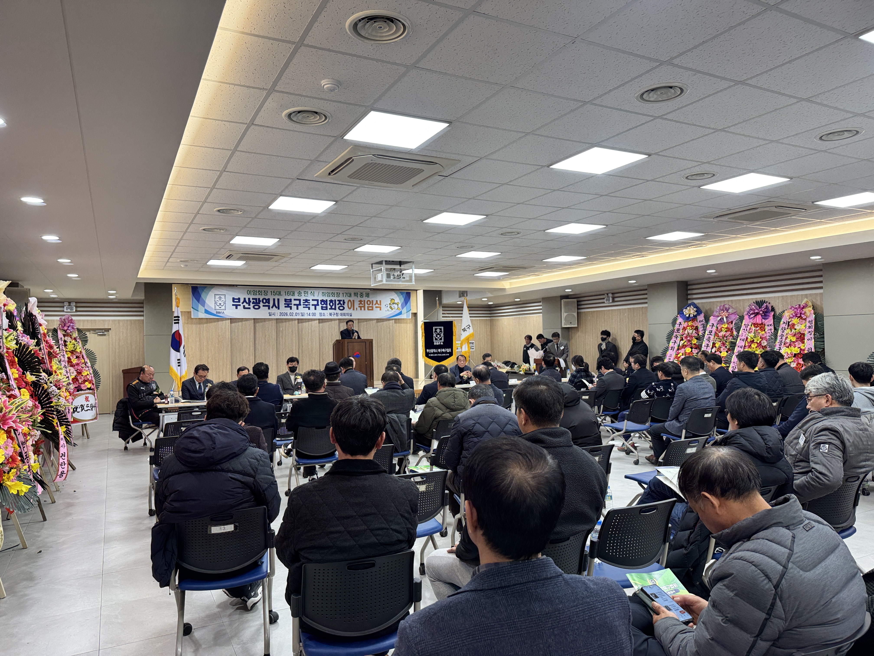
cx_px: 437
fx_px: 606
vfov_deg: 56.8
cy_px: 328
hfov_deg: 71.6
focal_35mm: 24
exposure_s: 1/120
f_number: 1.78
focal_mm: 6.76
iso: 160
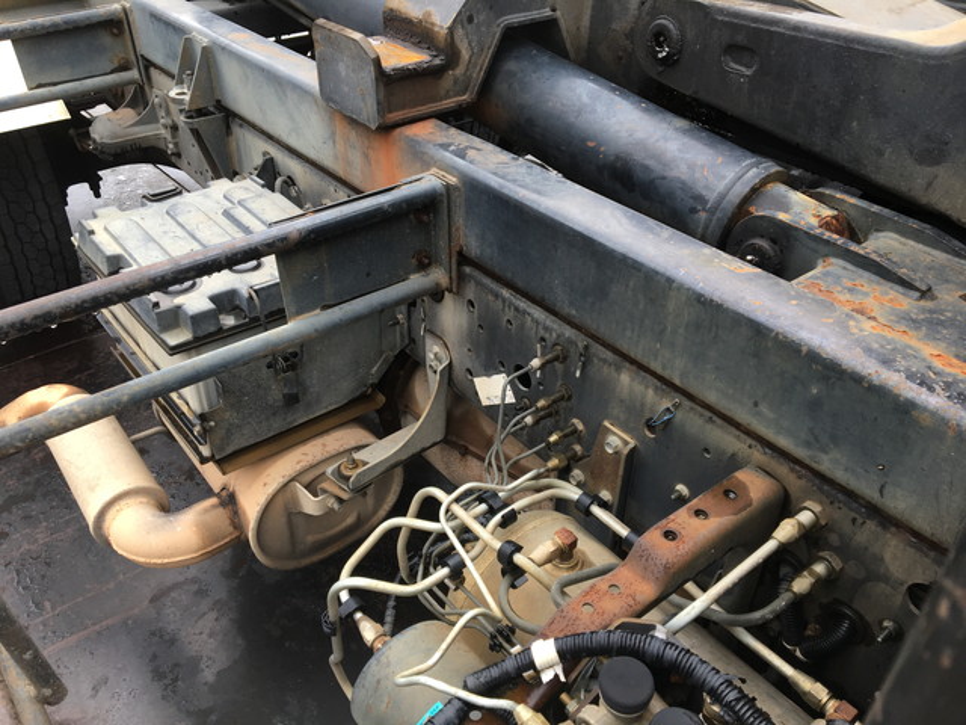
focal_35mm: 29
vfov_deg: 48.2
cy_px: 362
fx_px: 809
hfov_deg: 61.7
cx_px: 483
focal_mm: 4.15
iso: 32
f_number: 2.2
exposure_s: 1/120
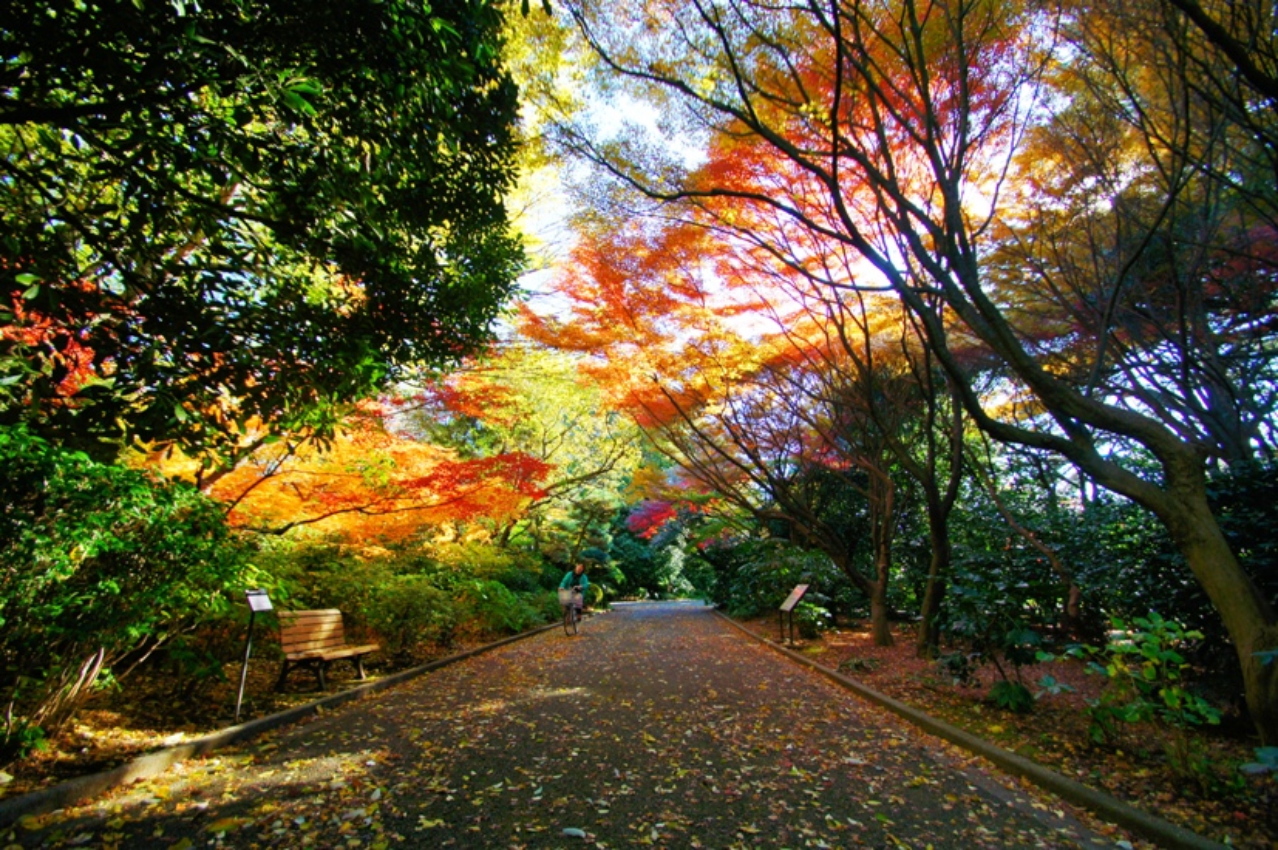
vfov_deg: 77.2
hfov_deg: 100.4
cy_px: 425
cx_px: 639
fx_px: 532
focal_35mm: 15
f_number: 4
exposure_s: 1/60
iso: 200
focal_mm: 10
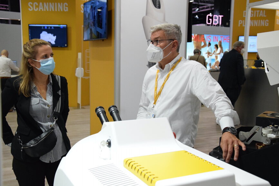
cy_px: 93
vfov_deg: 31.9
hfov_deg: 46.4
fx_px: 326
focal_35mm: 42
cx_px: 140
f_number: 5
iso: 4000
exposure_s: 1/640
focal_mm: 28
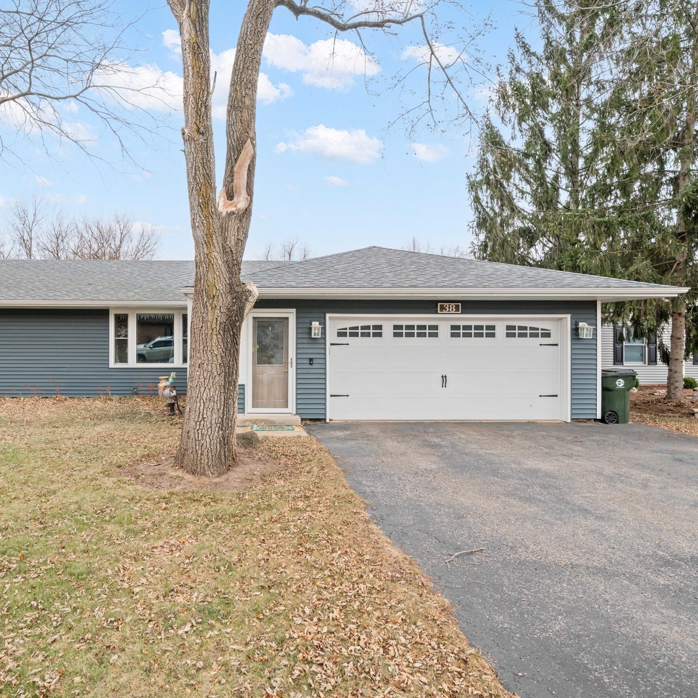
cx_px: 267
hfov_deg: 68.7
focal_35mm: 22
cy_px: 344
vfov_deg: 69.6
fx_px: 502
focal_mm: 17
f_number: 11
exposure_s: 1/60
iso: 500
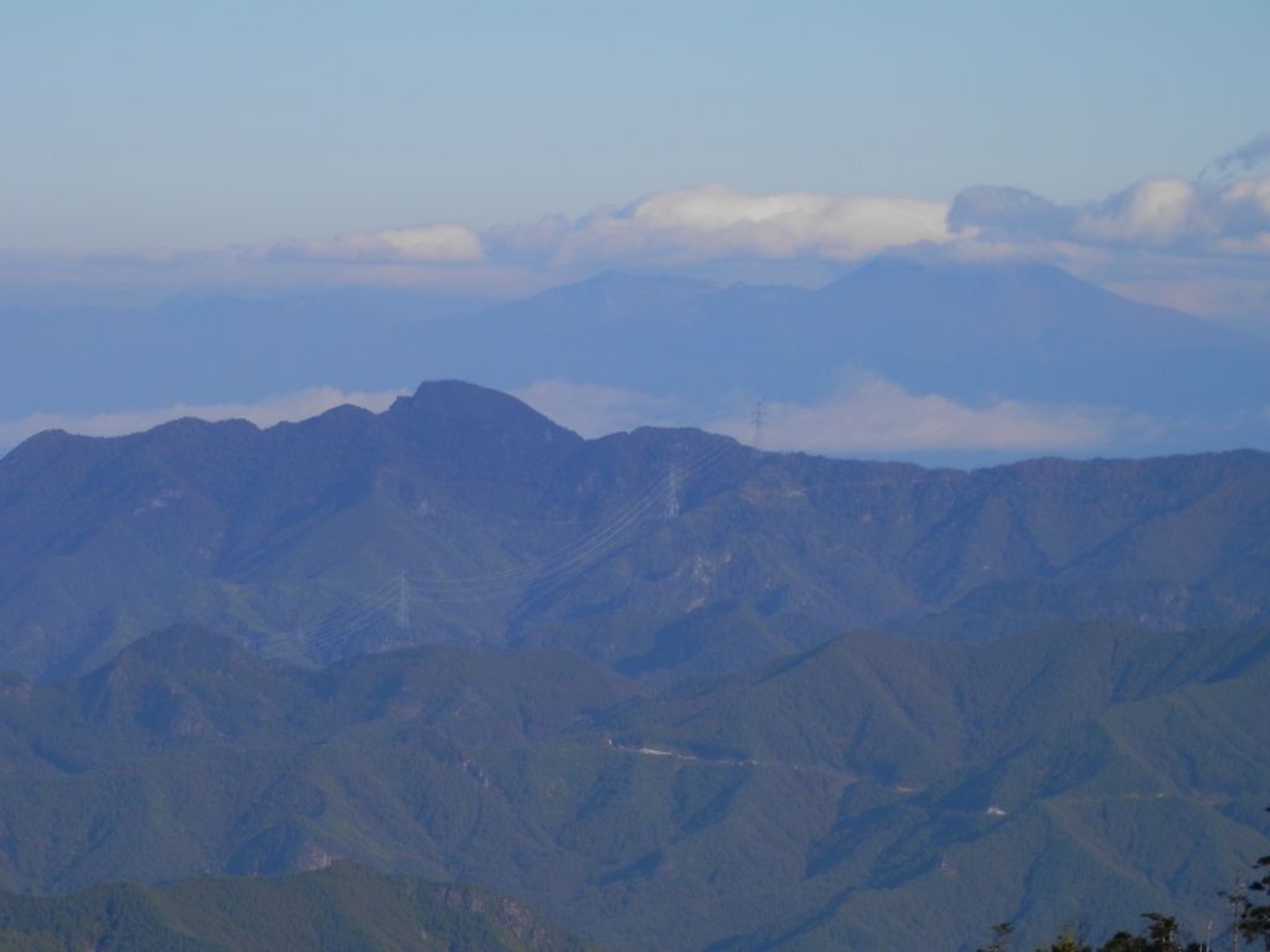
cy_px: 476
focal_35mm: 204
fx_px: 7484
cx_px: 635
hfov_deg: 9.7
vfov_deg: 7.3
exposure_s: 1/640
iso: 80
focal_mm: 36.5
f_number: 5.9
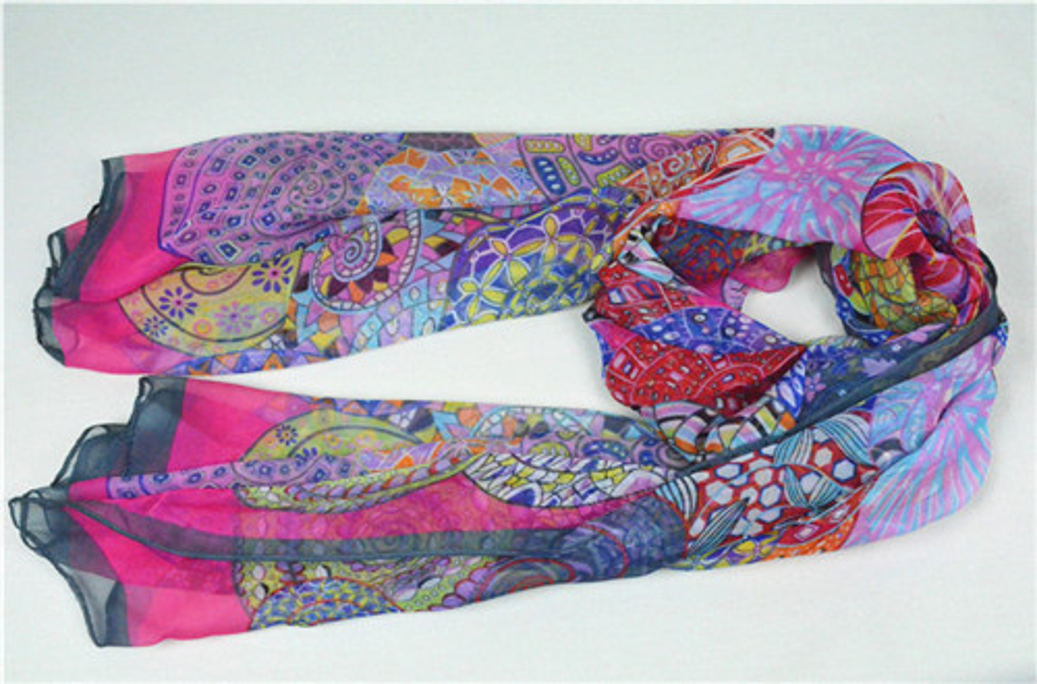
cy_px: 342
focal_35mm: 40
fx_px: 1163
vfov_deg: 32.8
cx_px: 518
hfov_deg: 48.1
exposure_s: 1/500
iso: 6400
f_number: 11
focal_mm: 27
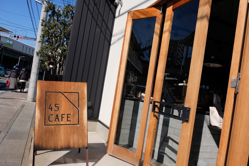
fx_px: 201
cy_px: 83
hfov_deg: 63.7
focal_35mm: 29
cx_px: 124
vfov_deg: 45.0
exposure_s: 1/800
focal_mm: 19.5
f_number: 8
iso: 400
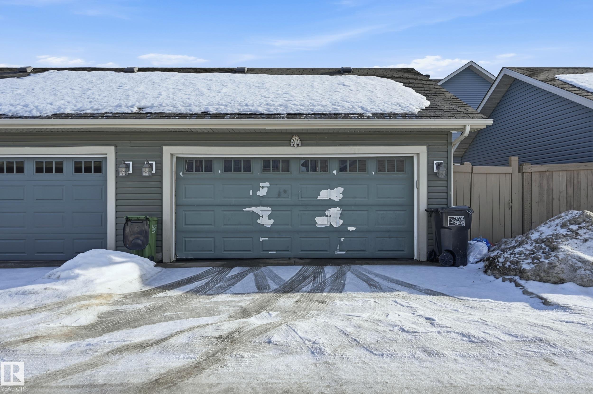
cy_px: 197
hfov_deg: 82.6
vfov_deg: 60.6
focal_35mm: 20
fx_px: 337
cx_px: 296
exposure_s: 1/800
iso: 100
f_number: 8
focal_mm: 20.5
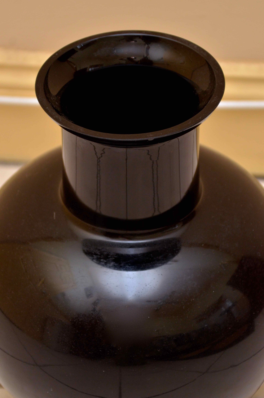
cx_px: 132
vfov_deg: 16.1
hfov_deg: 10.7
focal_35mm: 128
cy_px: 199
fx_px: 1409
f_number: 5.6
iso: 800
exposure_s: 1/200
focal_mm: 85
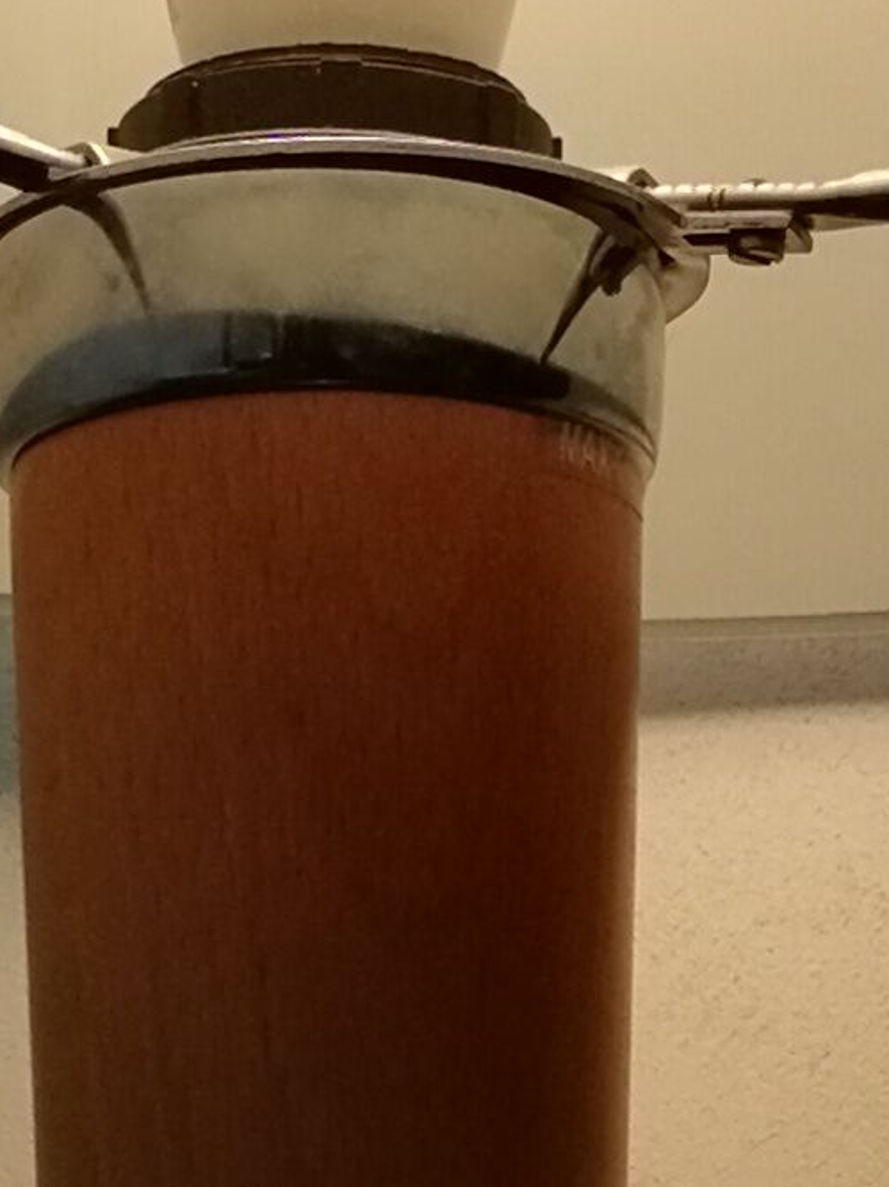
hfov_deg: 9.9
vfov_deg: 13.2
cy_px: 743
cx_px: 453
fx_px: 5140
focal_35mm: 150
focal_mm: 2.38
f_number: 2.2
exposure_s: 1/200
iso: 50
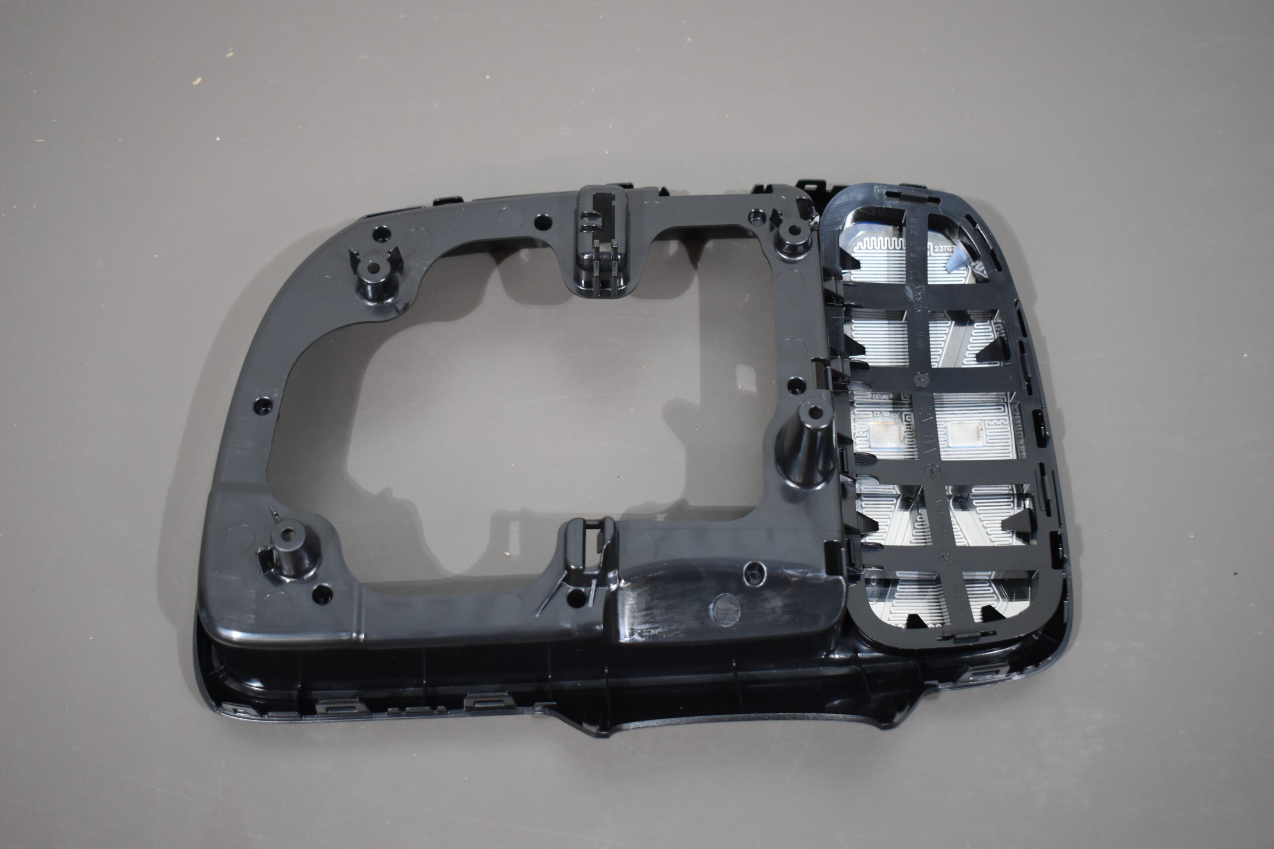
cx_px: 637
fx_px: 1539
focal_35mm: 44
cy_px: 424
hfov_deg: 45.0
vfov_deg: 30.9
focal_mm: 29
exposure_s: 1/125
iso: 1250
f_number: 4.2
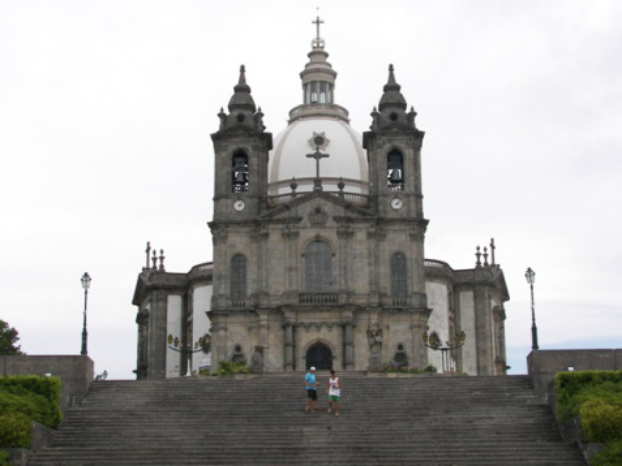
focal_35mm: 62
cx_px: 316
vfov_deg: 23.7
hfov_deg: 31.2
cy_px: 226
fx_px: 1114
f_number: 4
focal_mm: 9.6
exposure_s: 1/640
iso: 50
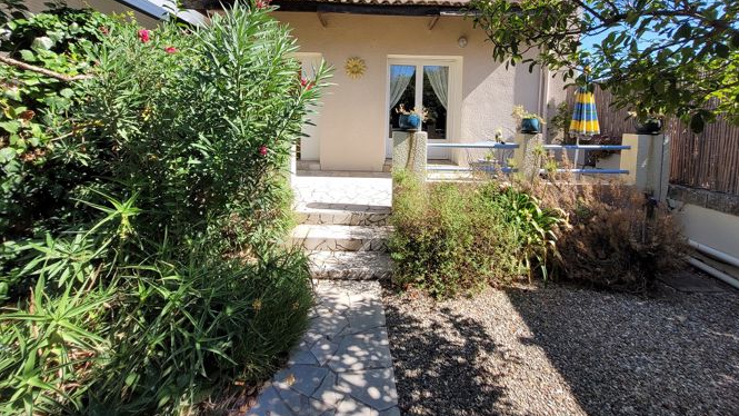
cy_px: 128
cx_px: 371
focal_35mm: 15
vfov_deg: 67.9
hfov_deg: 103.0
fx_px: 294
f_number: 2.2
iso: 40
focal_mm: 1.74
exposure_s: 1/671
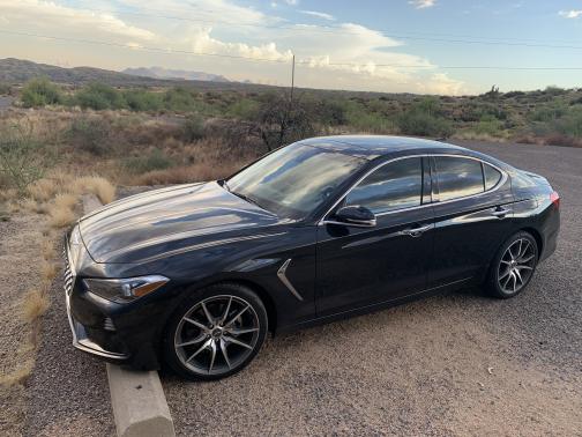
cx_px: 291
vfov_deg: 53.1
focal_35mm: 26
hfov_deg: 67.3
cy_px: 218
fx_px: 437
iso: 25
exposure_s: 1/217
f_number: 1.8
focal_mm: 4.25
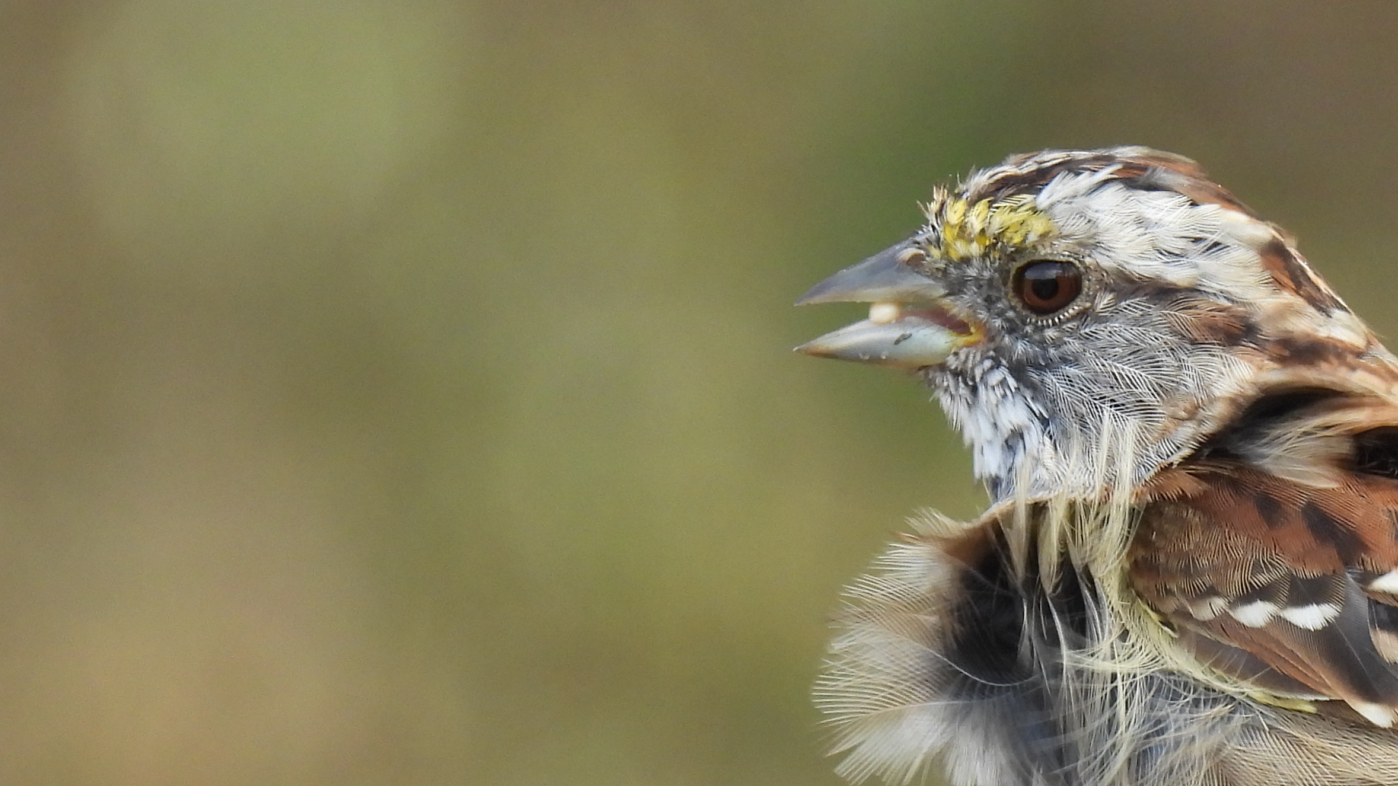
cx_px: 1264
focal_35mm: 2130
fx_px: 78960
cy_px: 696
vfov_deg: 0.6
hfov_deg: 1.0
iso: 320
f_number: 5.6
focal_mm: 178
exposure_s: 1/250
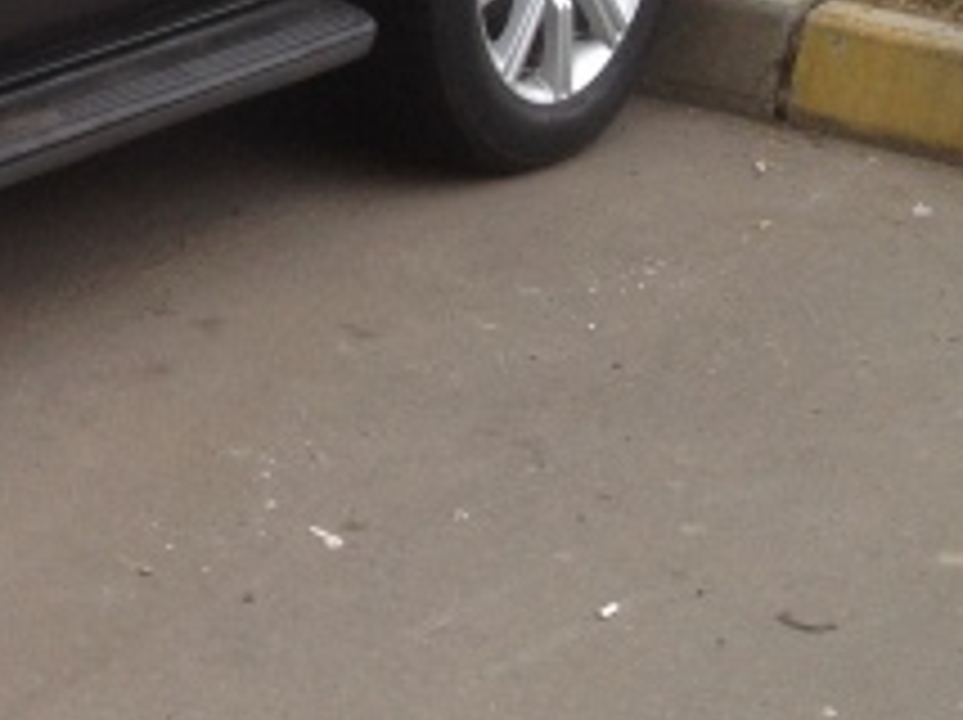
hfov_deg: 14.0
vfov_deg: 11.1
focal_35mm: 131
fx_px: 3640
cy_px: -126
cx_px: -549
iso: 50
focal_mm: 4.28
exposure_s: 1/40
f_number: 2.4
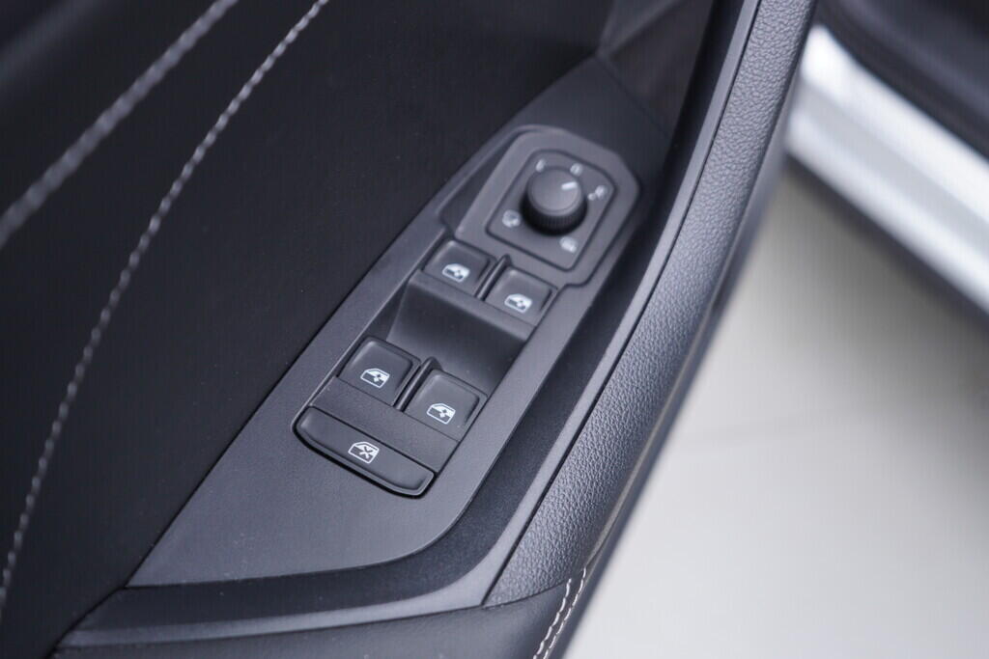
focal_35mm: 36
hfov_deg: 53.1
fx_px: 989
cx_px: 494
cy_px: 330
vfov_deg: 36.9
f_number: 2.8
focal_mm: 24
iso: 160
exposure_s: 1/40
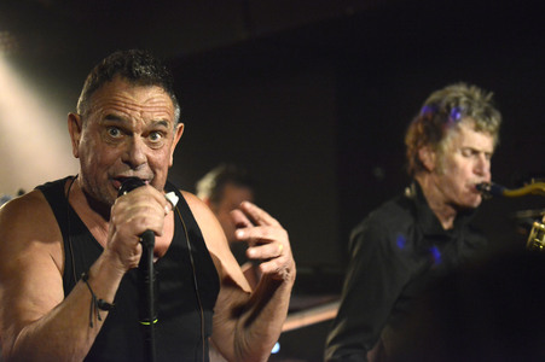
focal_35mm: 70
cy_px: 181
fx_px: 1059
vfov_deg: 19.4
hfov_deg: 28.9
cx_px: 272
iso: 6400
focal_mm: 70
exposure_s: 1/160
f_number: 2.8
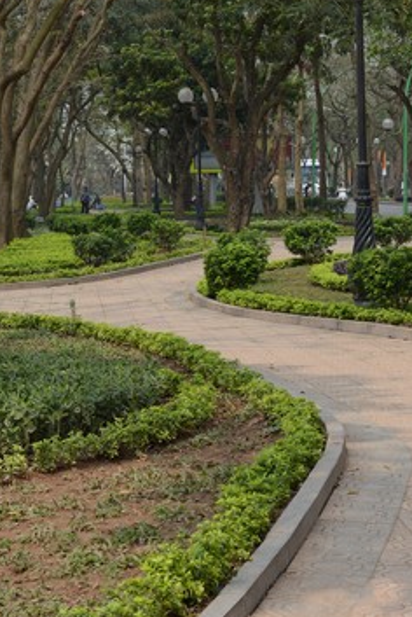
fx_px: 1816
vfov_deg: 18.8
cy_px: 13
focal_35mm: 106
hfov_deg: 12.9
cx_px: 225
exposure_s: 1/160
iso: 100
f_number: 9
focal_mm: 50
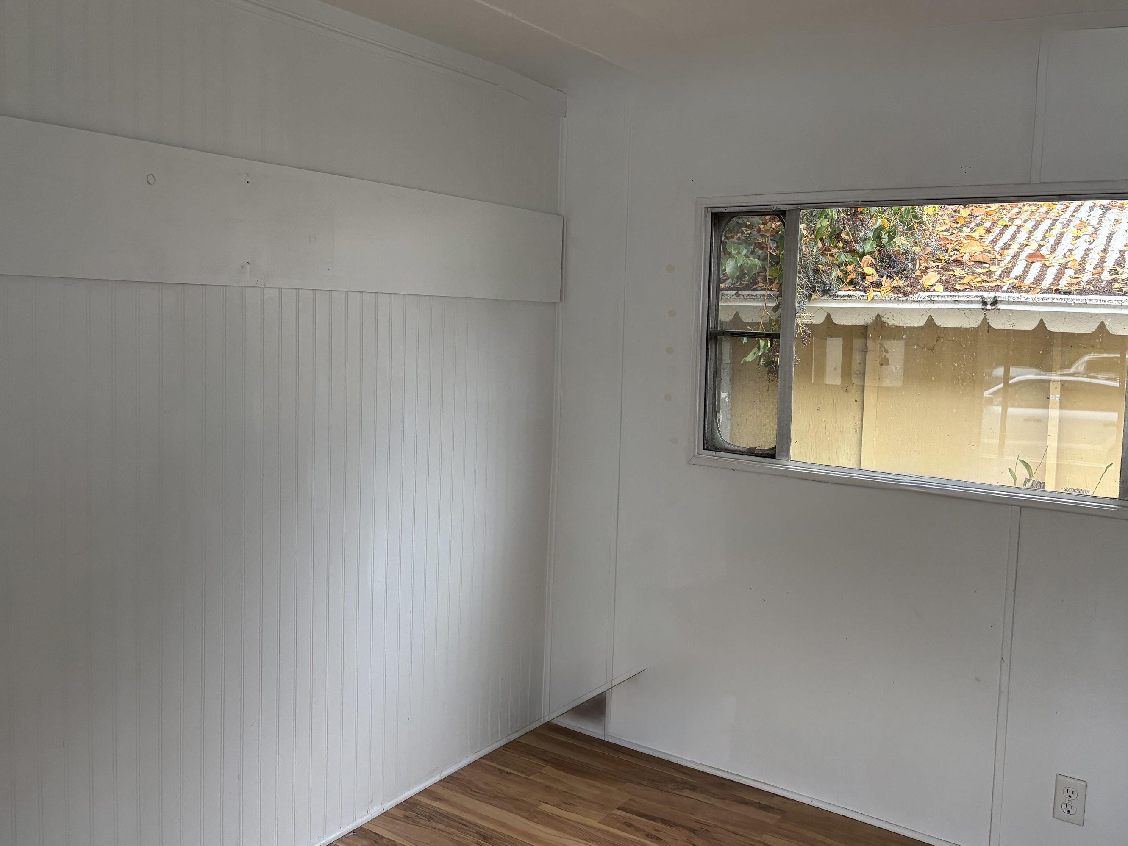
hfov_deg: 59.8
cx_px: 631
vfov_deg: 46.7
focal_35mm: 30
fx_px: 978
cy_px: 383
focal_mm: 5.96
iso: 125
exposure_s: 1/116
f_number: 1.6
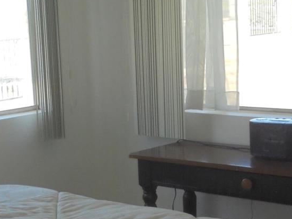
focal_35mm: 91
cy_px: 180
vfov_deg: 16.1
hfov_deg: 21.4
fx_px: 768
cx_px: 95
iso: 400
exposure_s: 1/250
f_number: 4.8
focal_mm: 8.9
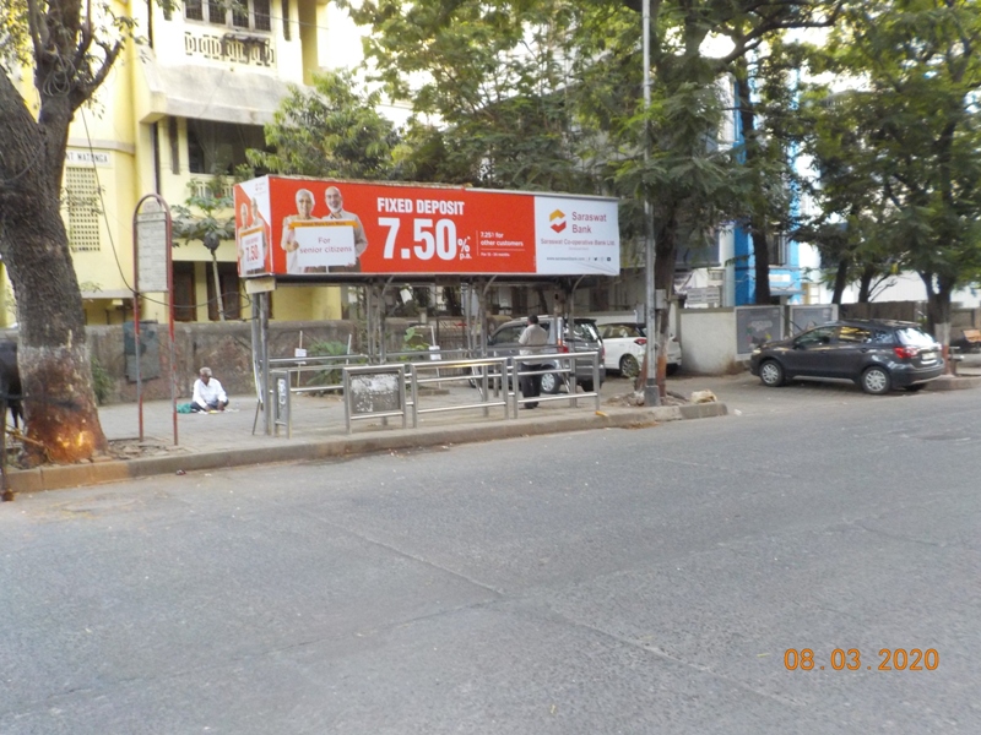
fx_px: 850
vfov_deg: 46.8
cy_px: 368
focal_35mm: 30
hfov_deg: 60.0
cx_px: 490
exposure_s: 1/30
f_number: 3.3
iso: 320
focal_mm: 4.1
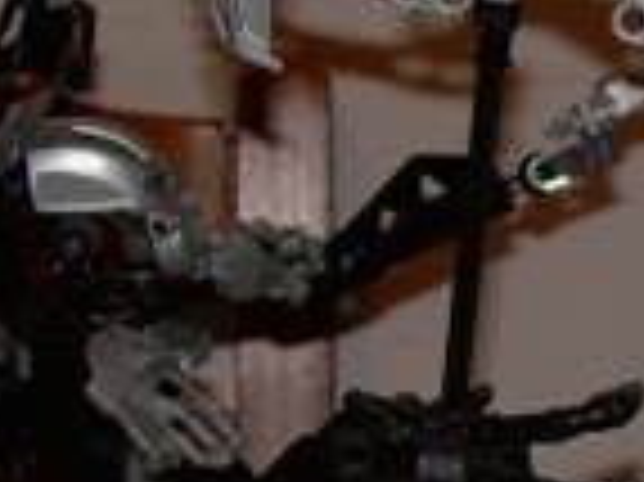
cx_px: 522
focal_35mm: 199
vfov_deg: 7.4
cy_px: 162
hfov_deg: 9.9
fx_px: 3699
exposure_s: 1/60
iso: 50
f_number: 3.1
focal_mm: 8.3
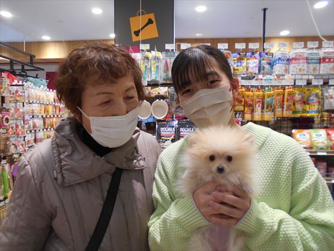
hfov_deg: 67.3
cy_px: 126
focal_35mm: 26
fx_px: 251
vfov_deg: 53.1
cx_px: 167
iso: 220
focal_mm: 4.6
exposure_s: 1/30
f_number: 3.2
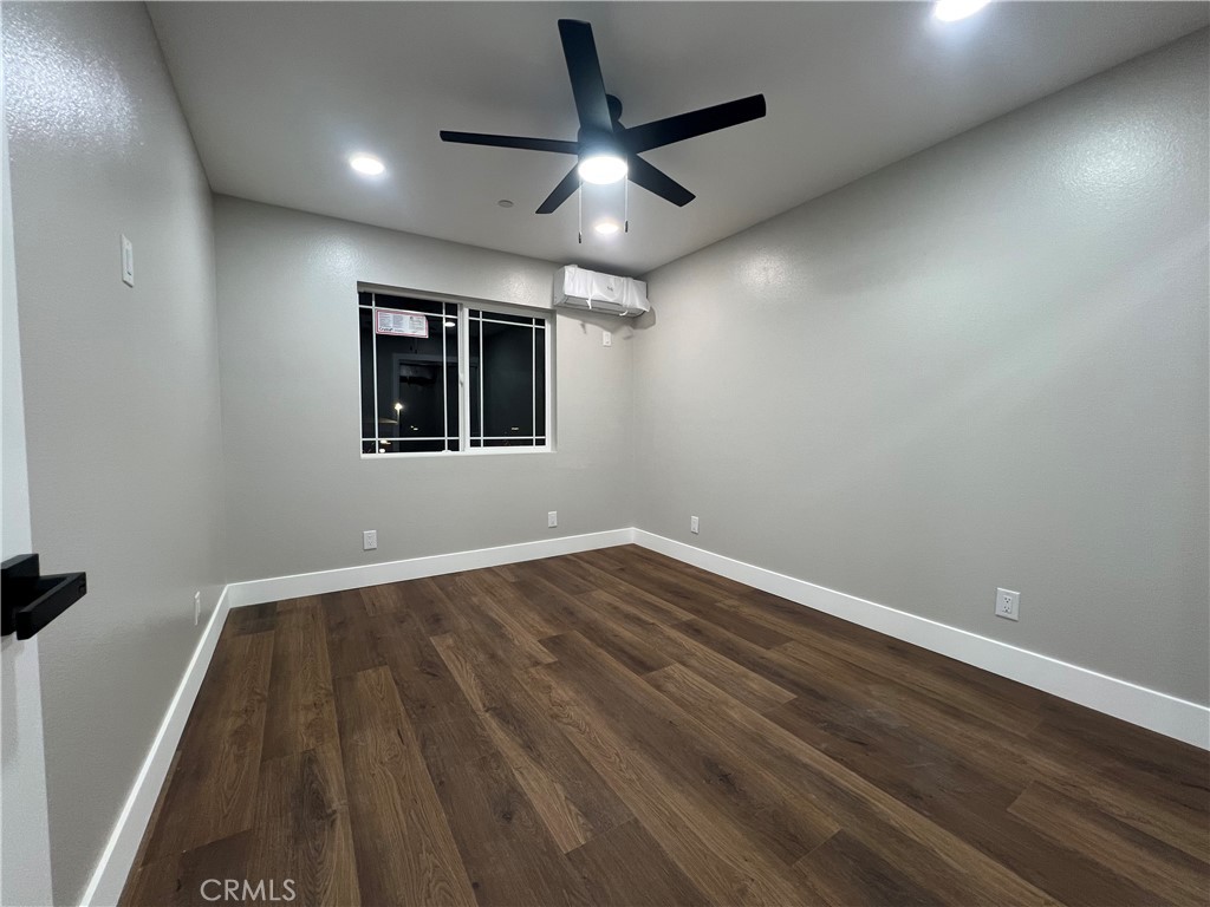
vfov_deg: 89.9
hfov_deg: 106.2
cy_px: 454
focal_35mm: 13
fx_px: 454
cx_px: 605
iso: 125
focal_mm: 1.57
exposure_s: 1/60
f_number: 1.8
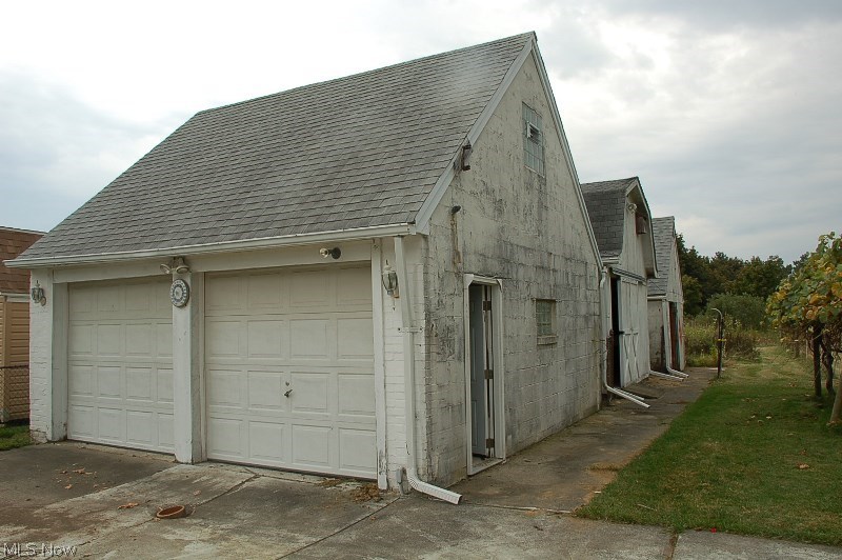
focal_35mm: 27
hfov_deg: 67.4
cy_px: 280
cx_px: 421
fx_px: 631
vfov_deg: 47.9
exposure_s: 1/250
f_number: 8
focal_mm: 18
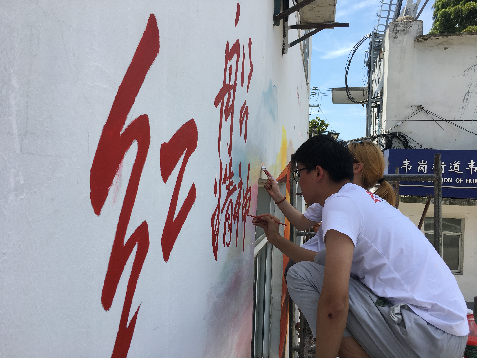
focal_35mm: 29
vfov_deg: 48.2
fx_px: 400
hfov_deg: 61.7
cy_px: 179
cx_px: 238
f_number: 2.2
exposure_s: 1/818
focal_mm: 4.15
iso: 25
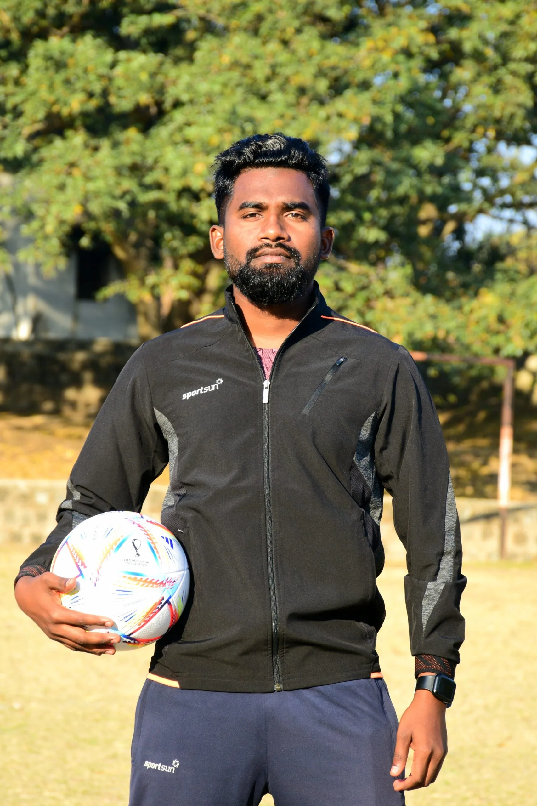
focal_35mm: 158
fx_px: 3525
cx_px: 268
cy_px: 403
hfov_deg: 8.7
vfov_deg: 13.0
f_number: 7.1
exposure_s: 1/125
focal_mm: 105
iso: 160
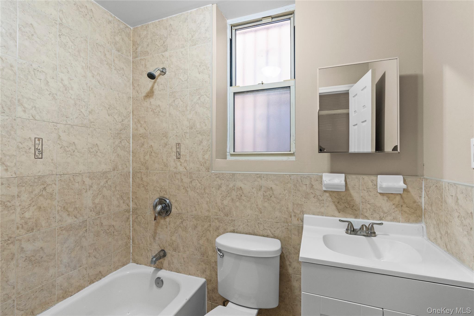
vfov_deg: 73.7
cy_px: 158
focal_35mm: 16
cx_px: 237
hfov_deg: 96.7
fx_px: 211
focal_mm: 16
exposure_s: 1/3
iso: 400
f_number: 8
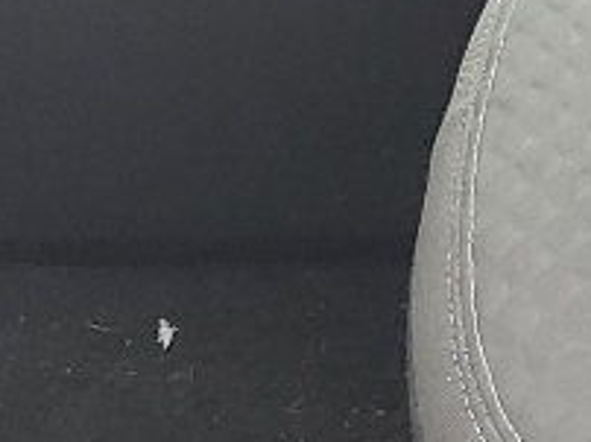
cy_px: -389
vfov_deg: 7.0
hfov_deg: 9.4
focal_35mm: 206
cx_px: 840
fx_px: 3513
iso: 50
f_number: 1.5
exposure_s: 1/417
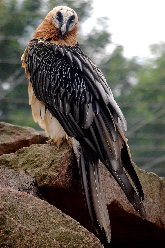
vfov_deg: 6.9
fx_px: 2066
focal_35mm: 300
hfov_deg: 4.6
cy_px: 124
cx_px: 82
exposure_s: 1/320
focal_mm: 200
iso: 800
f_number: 5.6
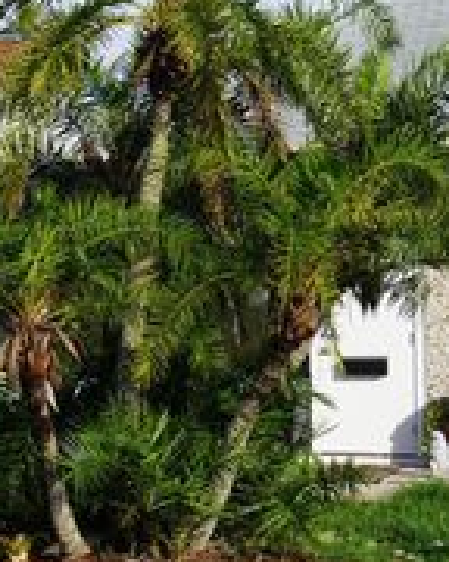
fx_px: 1943
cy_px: 211
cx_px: -224
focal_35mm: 117
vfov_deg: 16.4
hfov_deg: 12.5
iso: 100
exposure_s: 1/500
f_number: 5.6
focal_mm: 30
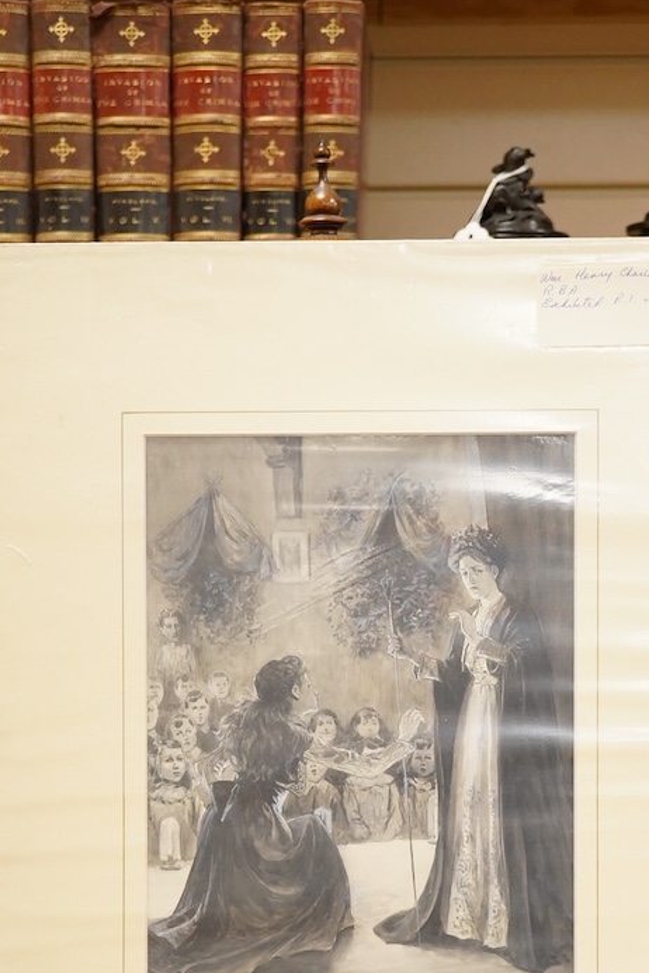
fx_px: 1974
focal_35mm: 73
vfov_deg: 27.1
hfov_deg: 18.7
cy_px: 786
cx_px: 358
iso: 2500
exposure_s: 1/250
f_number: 4
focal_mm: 30
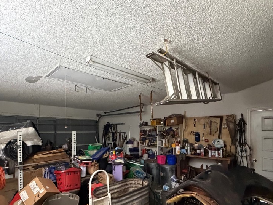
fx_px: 158
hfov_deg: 81.4
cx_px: 120
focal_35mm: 20
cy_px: 131
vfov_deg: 64.8
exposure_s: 1/60
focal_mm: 2.22
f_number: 2.2
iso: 1000
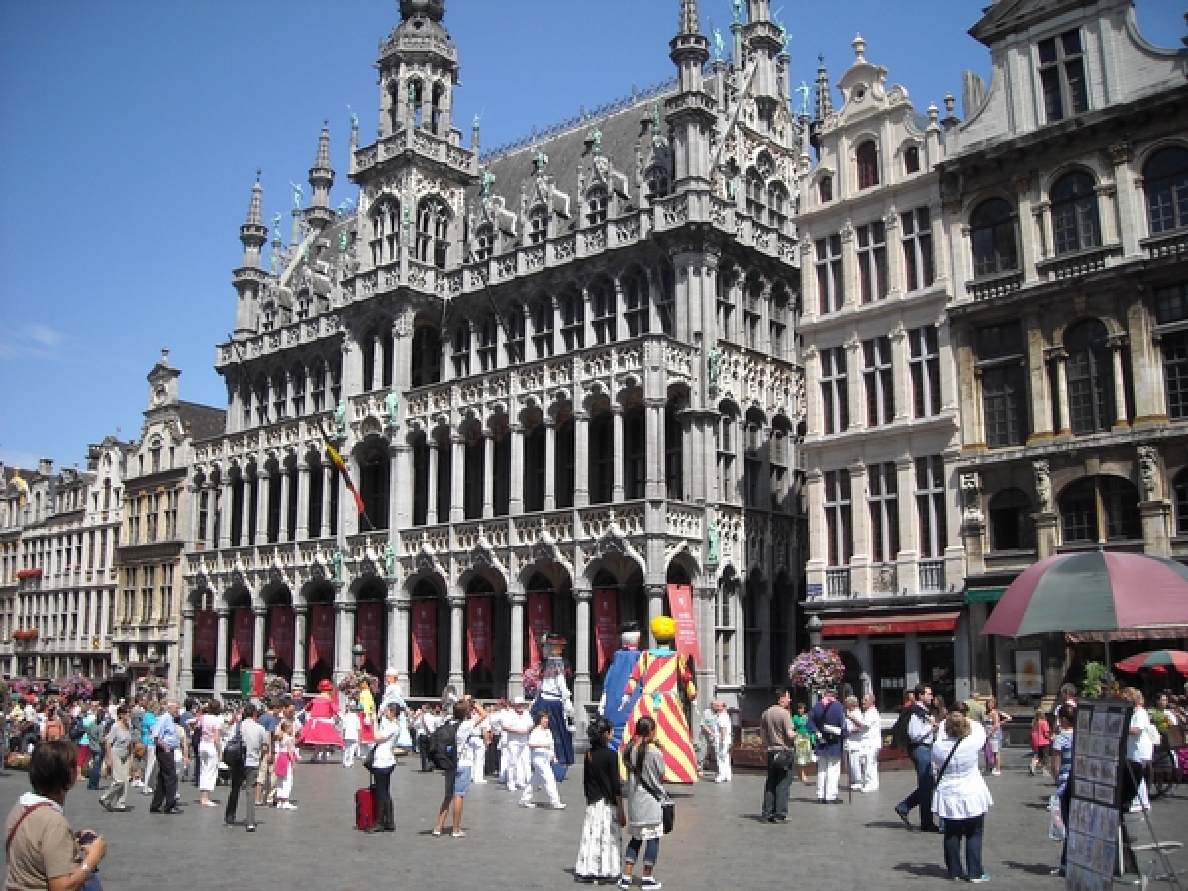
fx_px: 1201
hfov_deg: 52.6
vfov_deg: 40.7
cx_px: 594
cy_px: 446
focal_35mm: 35
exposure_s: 1/250
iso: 64
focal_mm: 5.7
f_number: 5.6
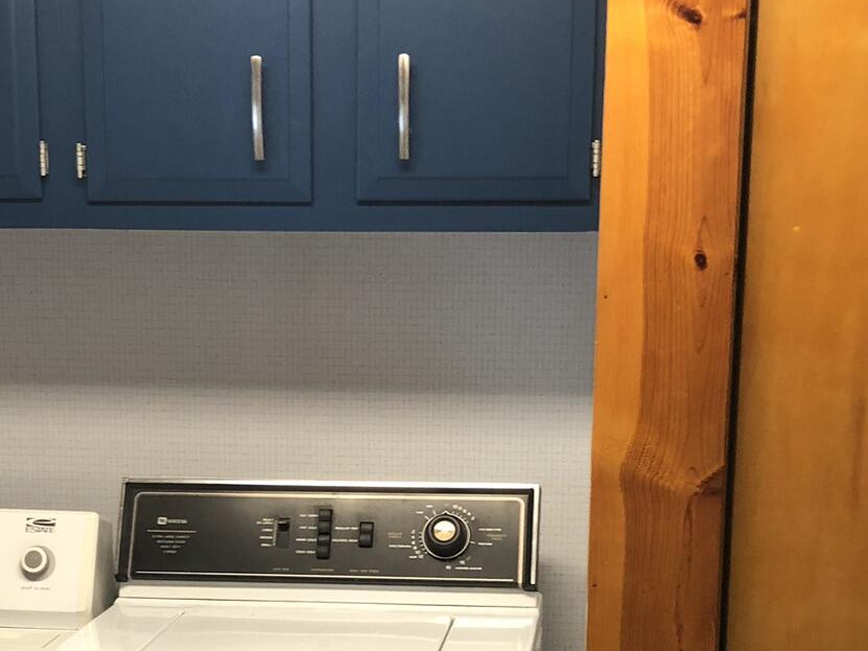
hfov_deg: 28.1
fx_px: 1730
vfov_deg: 20.8
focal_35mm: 69
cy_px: 606
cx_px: 351
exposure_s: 1/20
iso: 40
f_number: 1.8
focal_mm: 3.99
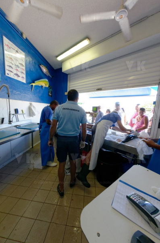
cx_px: 80
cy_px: 122
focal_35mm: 16
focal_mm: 10.5
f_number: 8
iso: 3200
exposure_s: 1/160
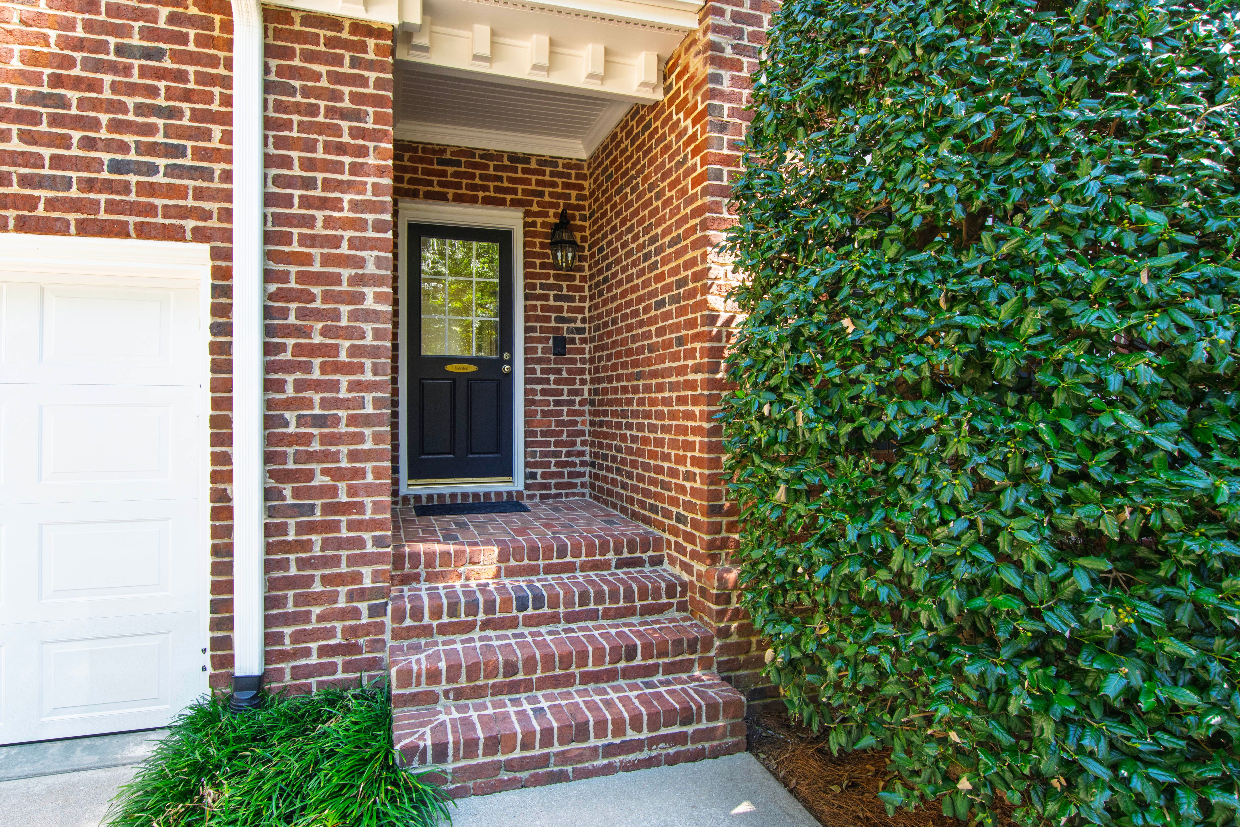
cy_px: 414
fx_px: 672
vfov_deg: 63.2
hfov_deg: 85.4
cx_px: 620
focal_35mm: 20
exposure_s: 1/20
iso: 160
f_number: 8
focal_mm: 13
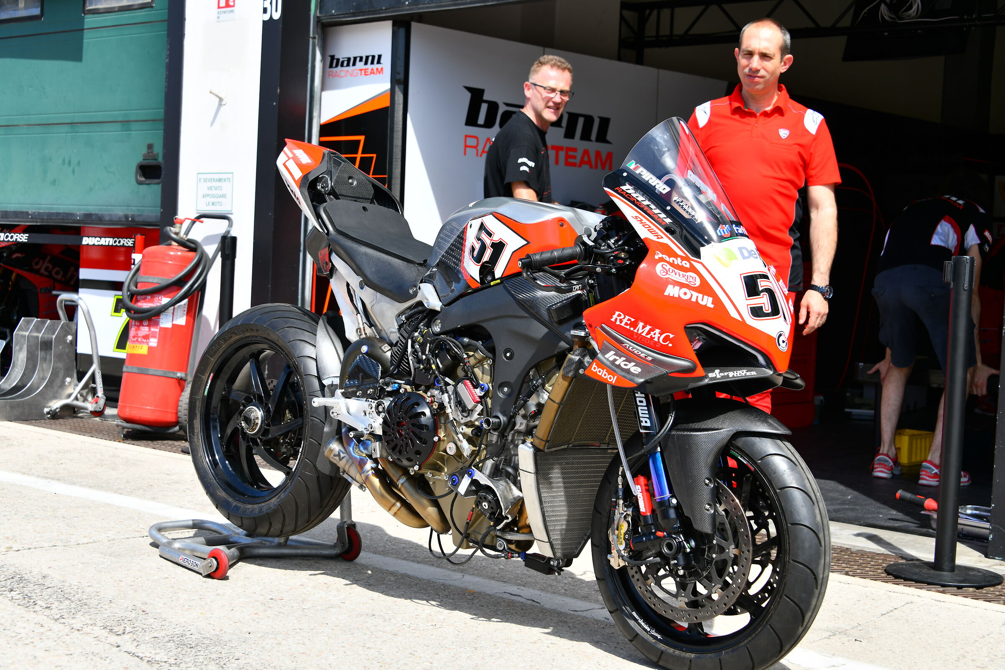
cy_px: 335
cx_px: 502
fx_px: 1535
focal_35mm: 55
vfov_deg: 24.6
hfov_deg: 36.2
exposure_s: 1/250
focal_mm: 55
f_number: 8
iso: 100
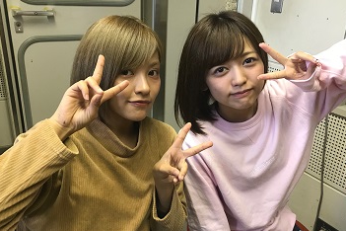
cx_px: 180
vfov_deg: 38.8
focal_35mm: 34
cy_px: 136
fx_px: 327
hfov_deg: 55.8
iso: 40
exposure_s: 1/20
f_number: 1.8
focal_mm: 3.99
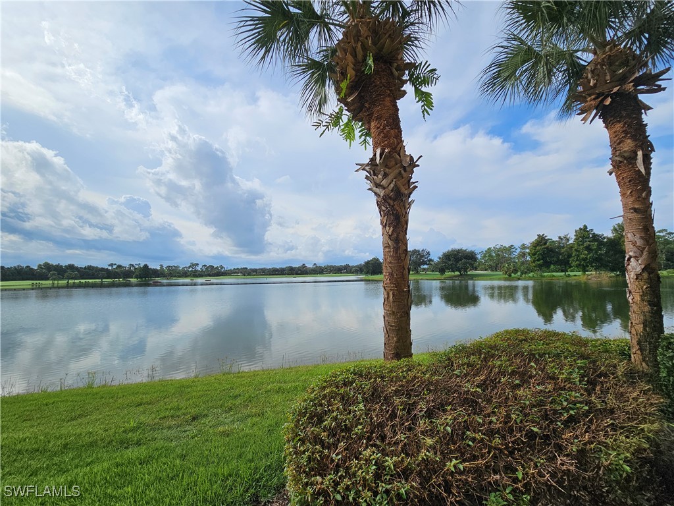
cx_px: 337
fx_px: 253
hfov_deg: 106.2
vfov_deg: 89.9
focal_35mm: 13
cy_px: 253
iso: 50
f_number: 2.2
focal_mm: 2.2
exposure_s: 1/3727
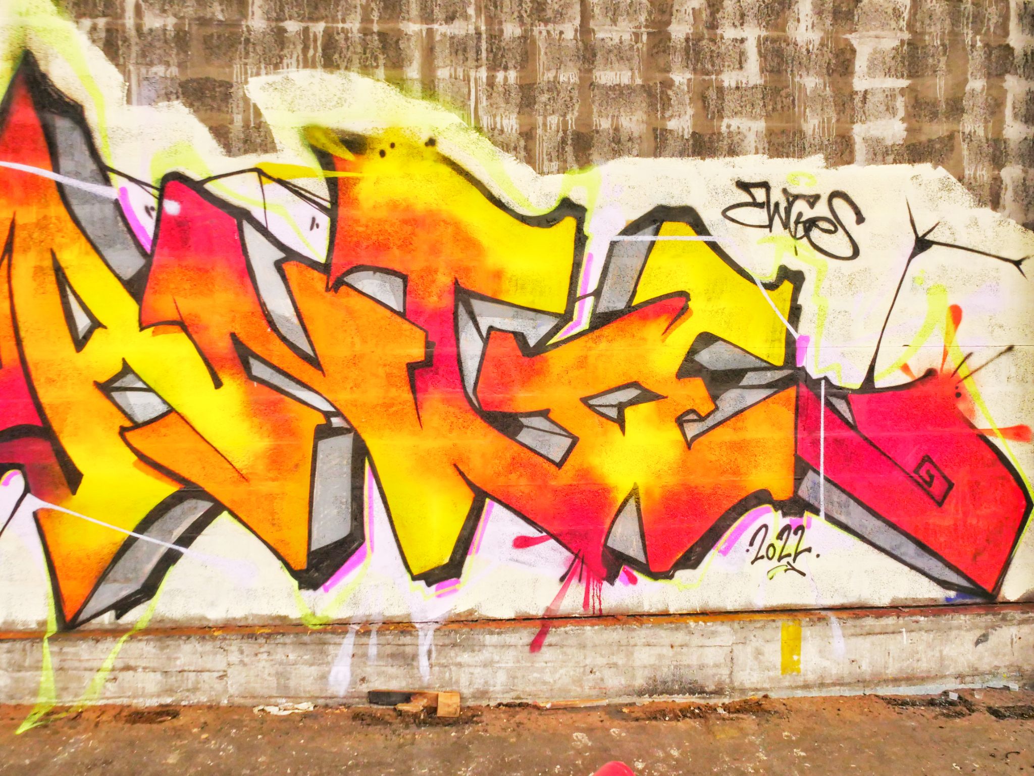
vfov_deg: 53.1
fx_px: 777
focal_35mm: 26
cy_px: 388
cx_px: 517
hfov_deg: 67.3
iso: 1600
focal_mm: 13
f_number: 13
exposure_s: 1/4
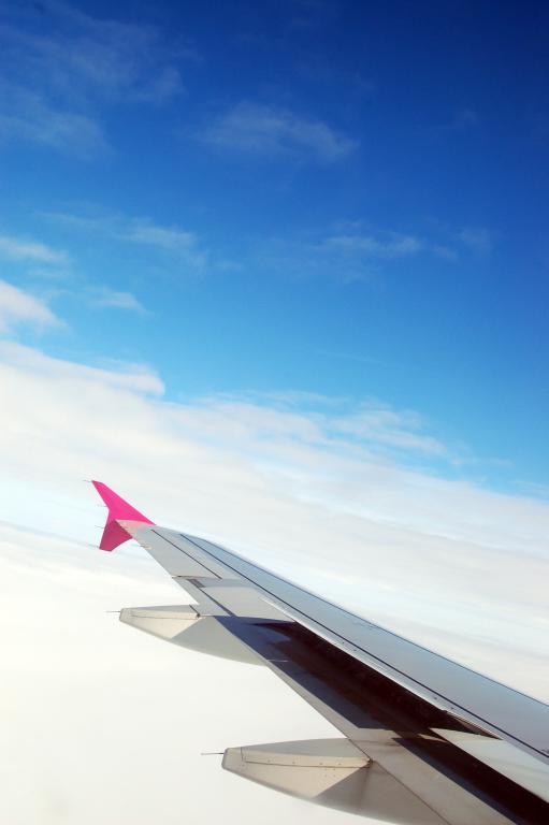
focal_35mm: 42
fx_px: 962
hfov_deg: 31.9
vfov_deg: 46.4
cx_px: 274
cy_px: 412
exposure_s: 1/400
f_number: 11
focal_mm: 28
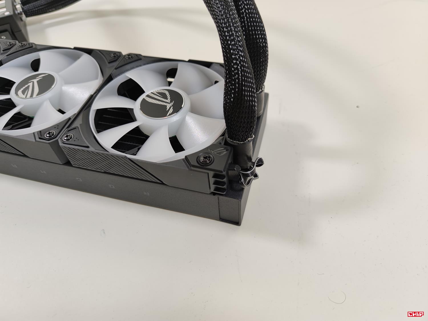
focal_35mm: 25
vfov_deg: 54.9
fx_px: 309
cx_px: 214
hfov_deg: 69.4
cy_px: 160
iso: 64
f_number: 1.85
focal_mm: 6.78
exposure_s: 1/100
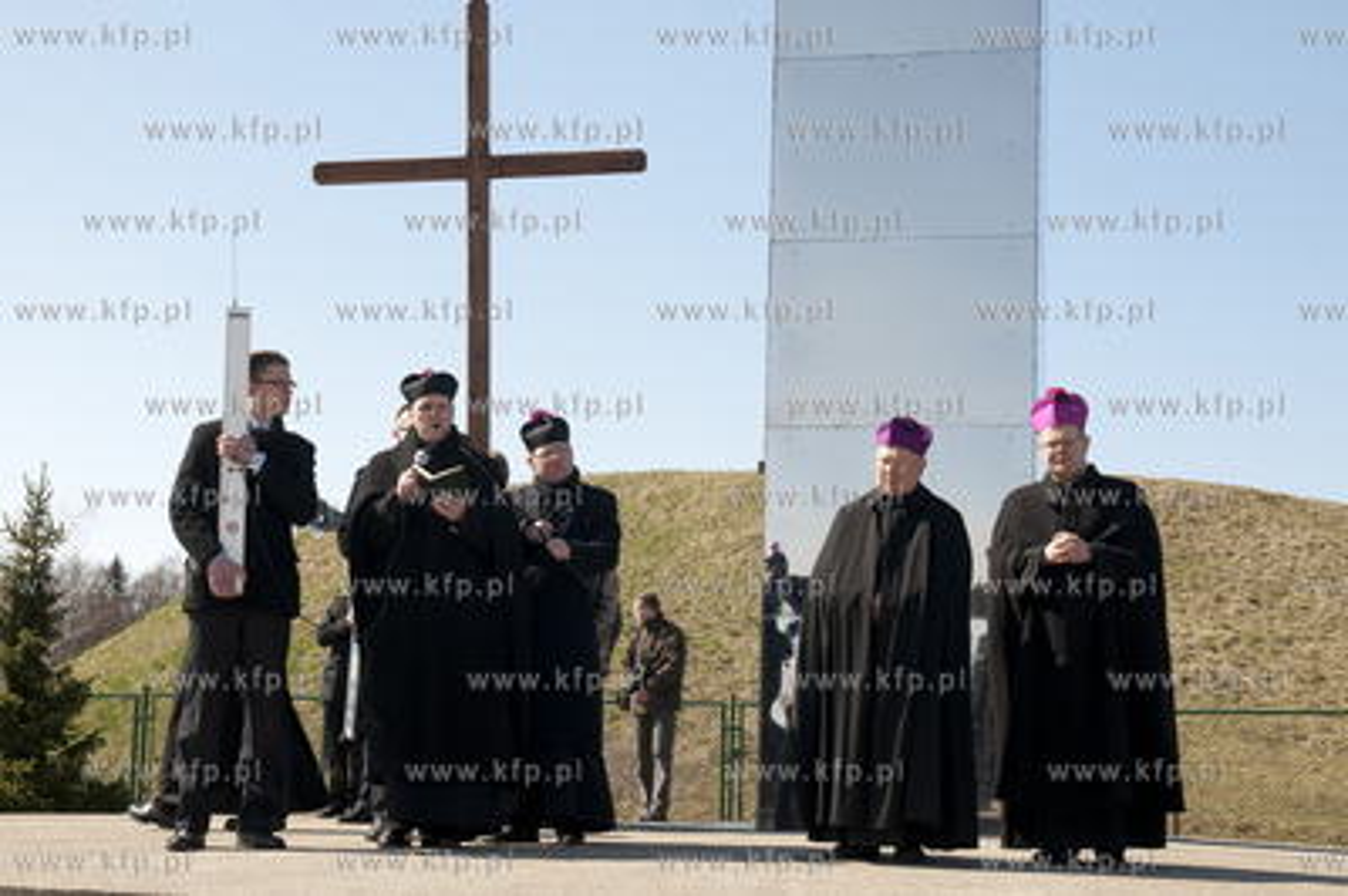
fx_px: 2245
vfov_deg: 22.6
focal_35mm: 60
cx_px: 674
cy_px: 448
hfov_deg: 33.4
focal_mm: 40
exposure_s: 1/200
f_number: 6.3
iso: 100
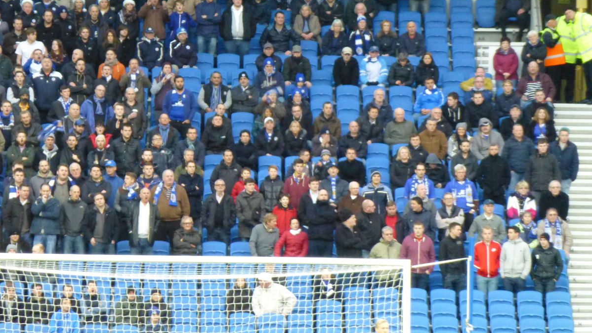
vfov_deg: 2.3
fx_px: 8226
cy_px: 128
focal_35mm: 524
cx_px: 296
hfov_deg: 4.1
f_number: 6.4
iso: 1600
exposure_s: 1/50
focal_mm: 86
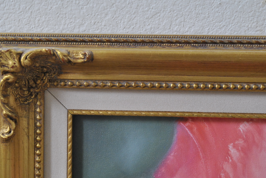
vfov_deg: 16.5
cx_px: 96
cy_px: 95
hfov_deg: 24.3
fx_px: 615
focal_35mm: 83
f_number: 8
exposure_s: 1/60
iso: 800
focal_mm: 42
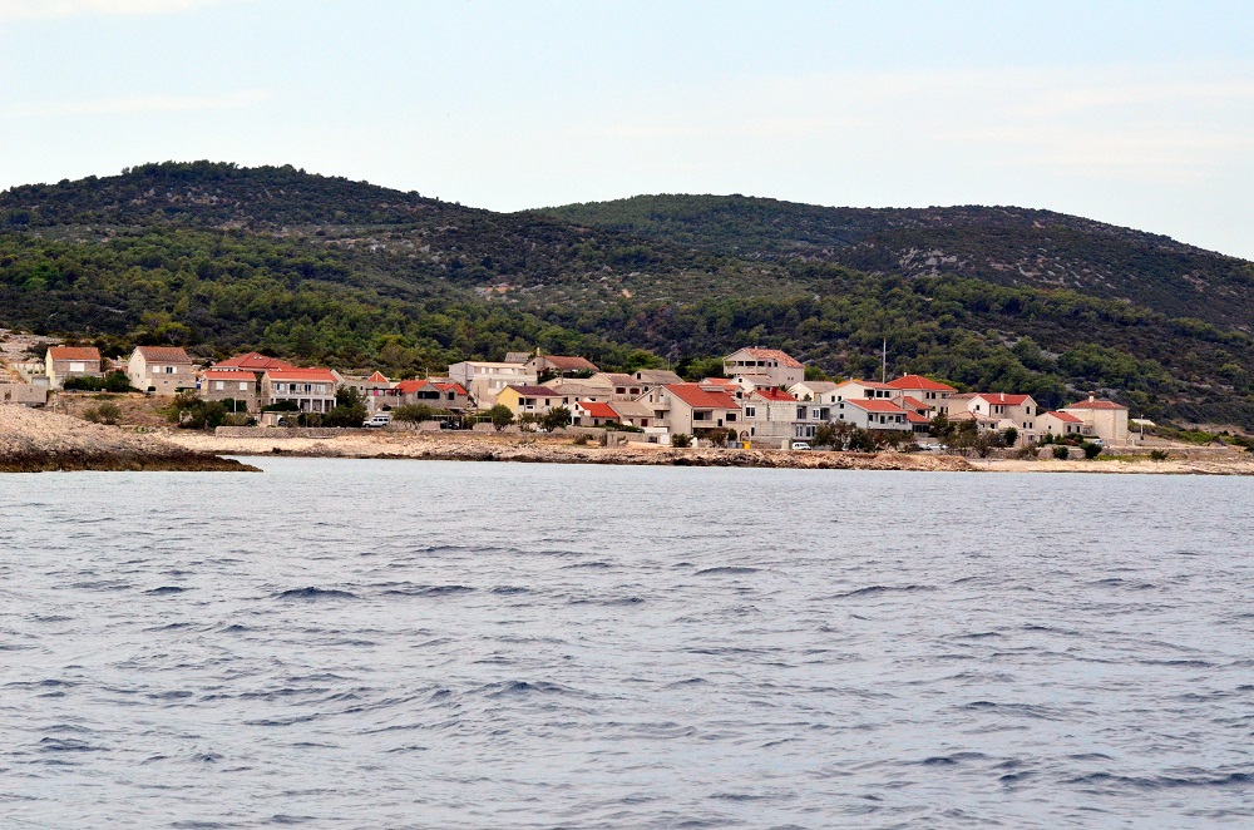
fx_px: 3649
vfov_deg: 13.0
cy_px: 415
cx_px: 627
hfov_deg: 19.5
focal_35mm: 105
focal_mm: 70
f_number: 6.3
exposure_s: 1/8000
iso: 1800
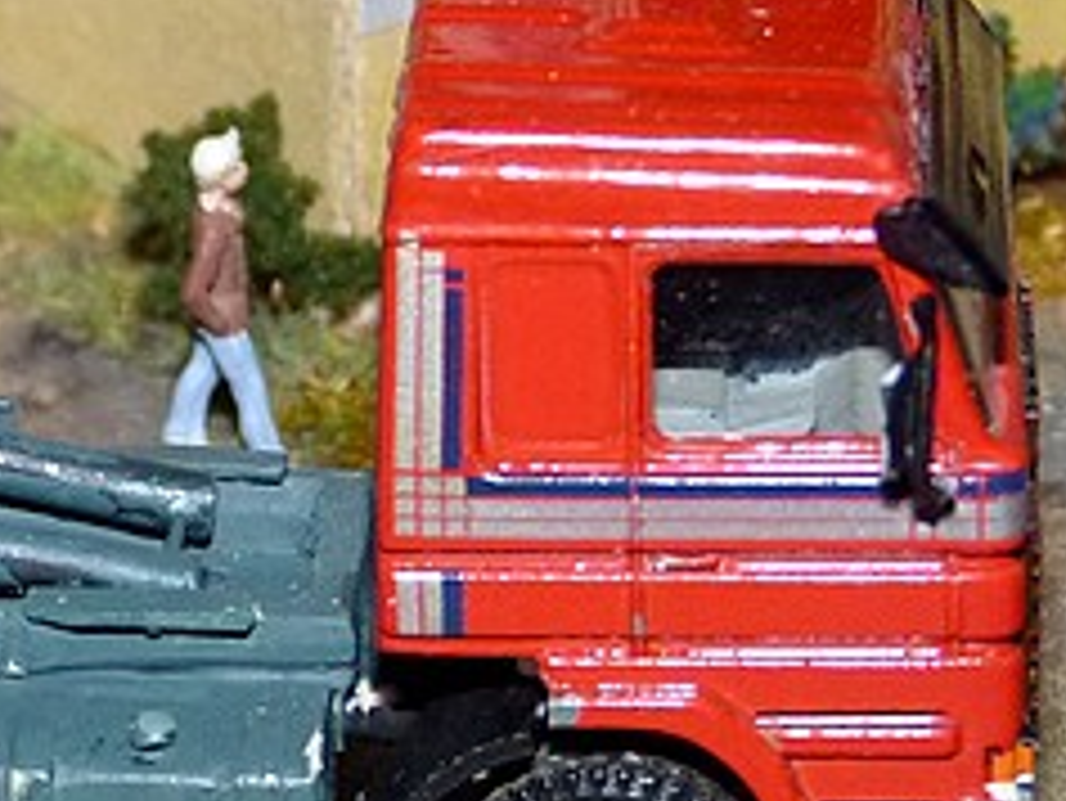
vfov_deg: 6.1
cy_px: 522
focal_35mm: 243
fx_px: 7487
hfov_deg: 8.0
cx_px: -468
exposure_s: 1/80
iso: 200
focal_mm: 12.8
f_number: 3.4
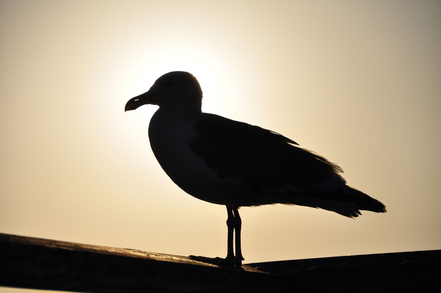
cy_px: 146
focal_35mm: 202
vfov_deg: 6.8
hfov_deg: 10.2
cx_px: 220
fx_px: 2477
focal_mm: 135
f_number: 6.3
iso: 200
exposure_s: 1/2500
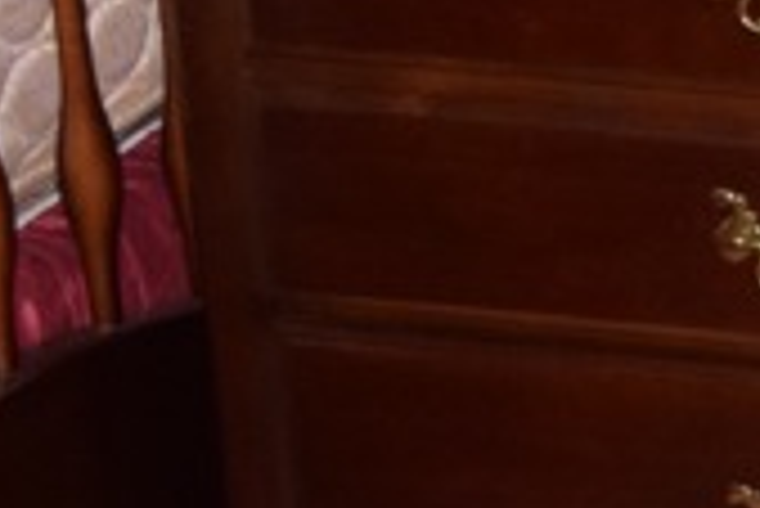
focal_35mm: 257
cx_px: 1938
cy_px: 47
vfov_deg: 5.4
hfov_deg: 7.4
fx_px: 5429
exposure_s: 1/100
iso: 800
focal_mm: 29
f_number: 5.6
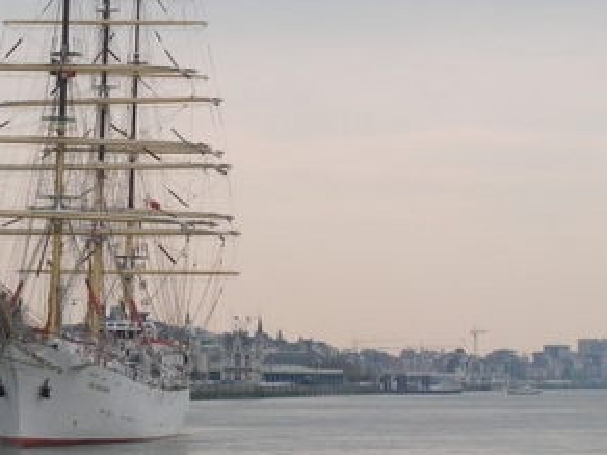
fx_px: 2999
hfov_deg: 11.5
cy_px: 105
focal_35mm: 171
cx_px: 98
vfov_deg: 8.7
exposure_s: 1/250
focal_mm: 16.6
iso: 50
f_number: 6.3
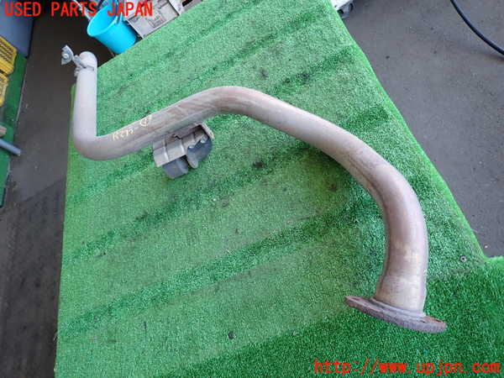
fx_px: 364
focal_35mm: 25
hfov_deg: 69.4
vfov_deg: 54.9
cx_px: 252
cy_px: 189
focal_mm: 4.5
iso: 125
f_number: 2
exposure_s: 1/60
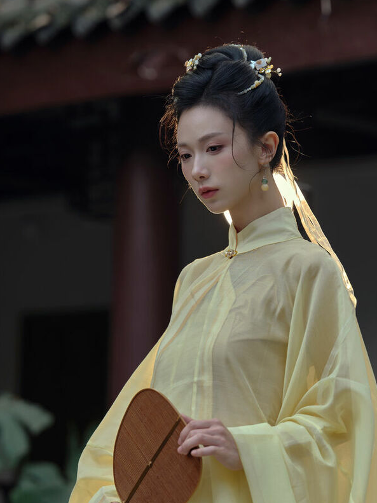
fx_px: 2237
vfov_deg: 12.8
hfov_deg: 9.6
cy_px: 375
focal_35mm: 154
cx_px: 292
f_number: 3.2
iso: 200
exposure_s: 1/80
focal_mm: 110
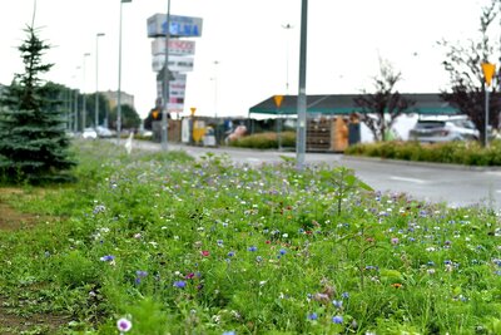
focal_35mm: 75
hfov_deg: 27.0
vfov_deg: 18.2
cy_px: 168
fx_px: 1044
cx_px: 250
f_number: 2.8
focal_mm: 50
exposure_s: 1/2500
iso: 100
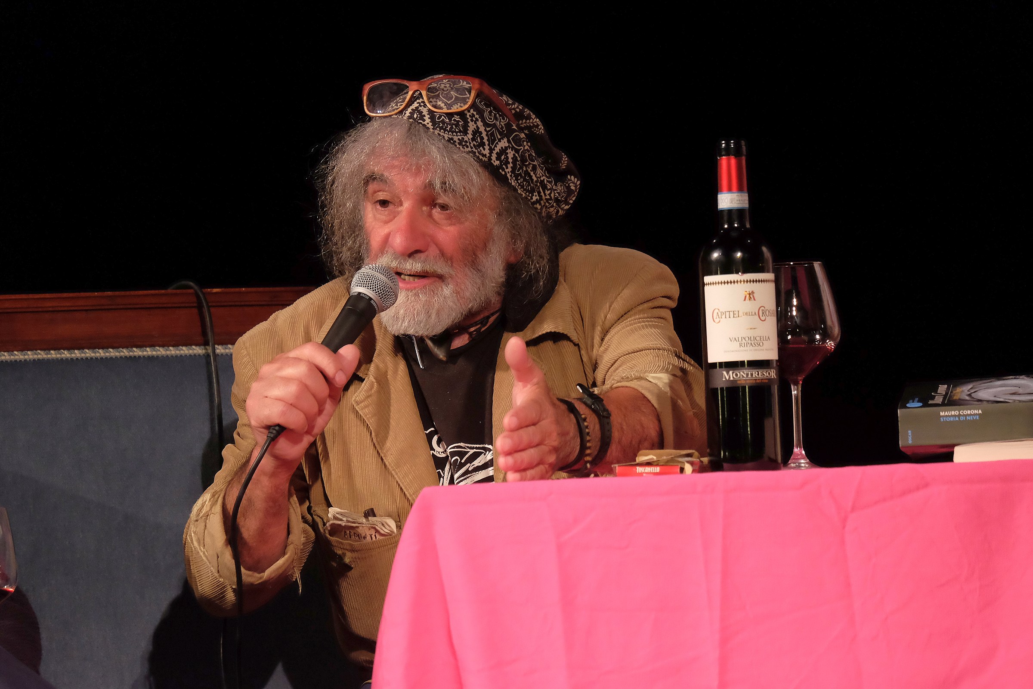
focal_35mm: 300
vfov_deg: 4.6
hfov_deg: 6.9
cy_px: 344
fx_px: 8608
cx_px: 516
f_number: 5.6
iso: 3200
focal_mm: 200
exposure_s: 1/70
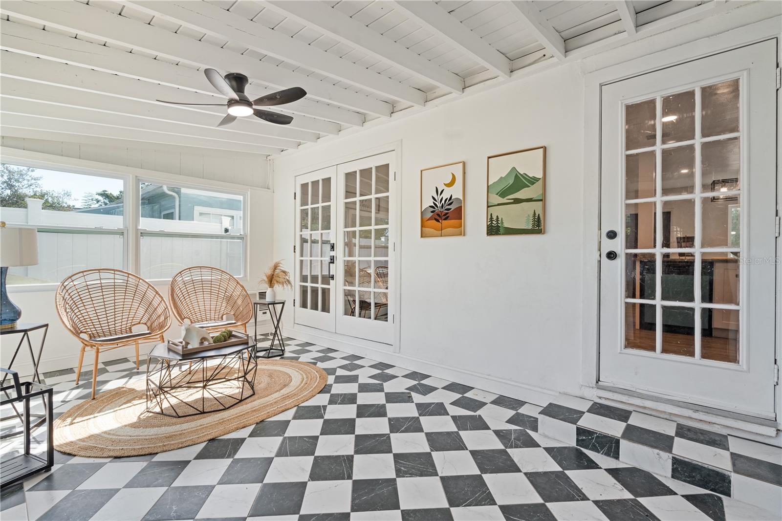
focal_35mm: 16
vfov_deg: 73.7
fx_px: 347
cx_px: 391
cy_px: 260
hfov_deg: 96.7
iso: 250
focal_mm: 16
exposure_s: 1/30
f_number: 6.3
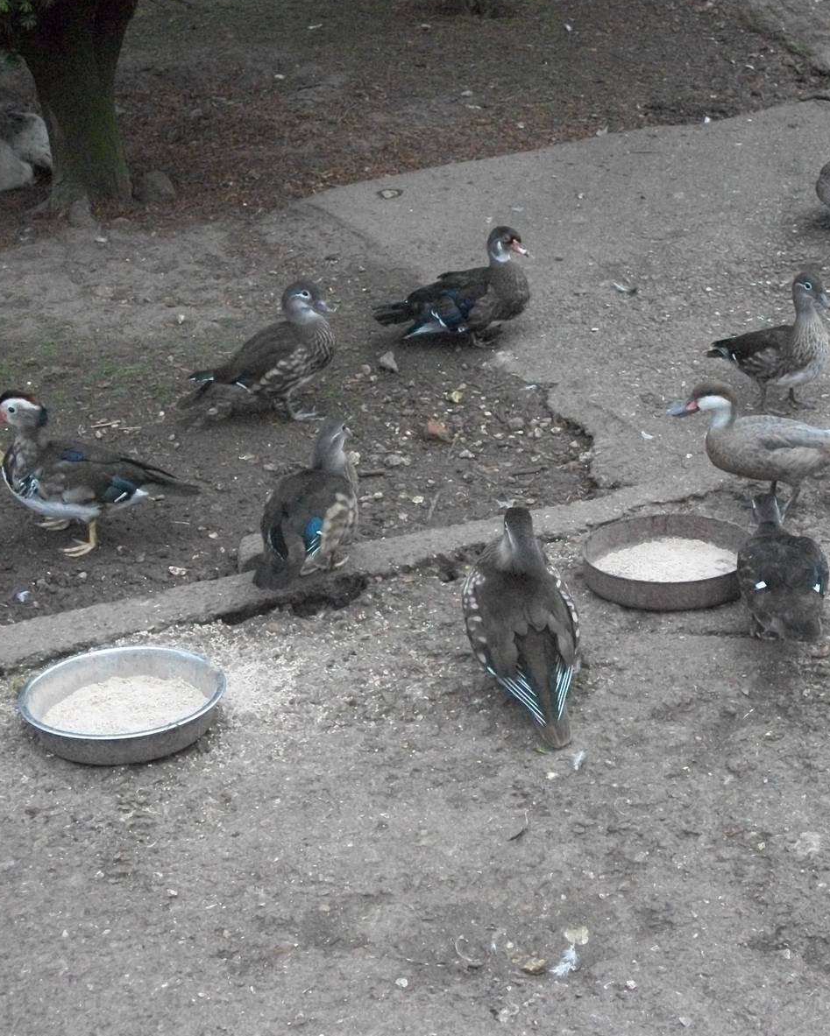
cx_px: 568
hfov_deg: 23.0
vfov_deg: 28.7
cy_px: 517
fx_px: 2026
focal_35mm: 66
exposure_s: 1/500
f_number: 3.6
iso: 736
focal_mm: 8.8
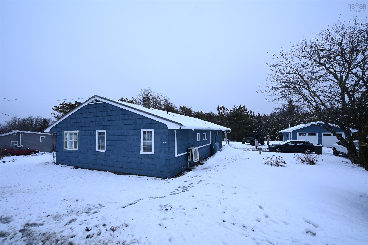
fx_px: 143
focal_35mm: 14
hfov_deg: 104.3
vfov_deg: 81.1
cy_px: 122
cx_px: 184
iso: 200
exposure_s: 1/80
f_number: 13
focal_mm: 14
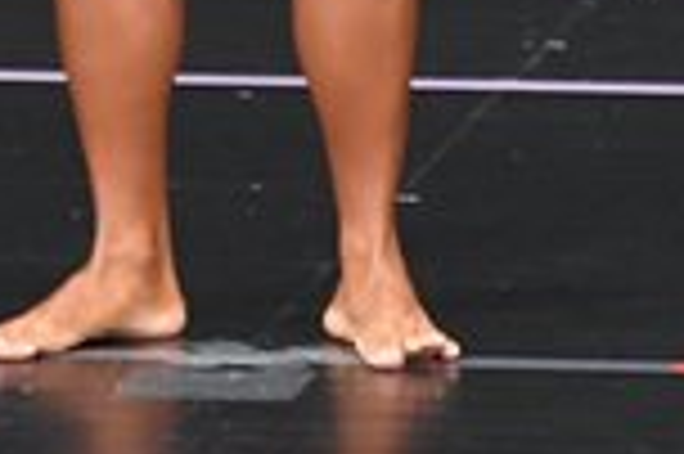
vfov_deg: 0.9
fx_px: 30481
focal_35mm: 1606
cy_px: -418
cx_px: 209
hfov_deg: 1.3
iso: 4000
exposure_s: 1/400
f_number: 5.6
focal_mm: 210
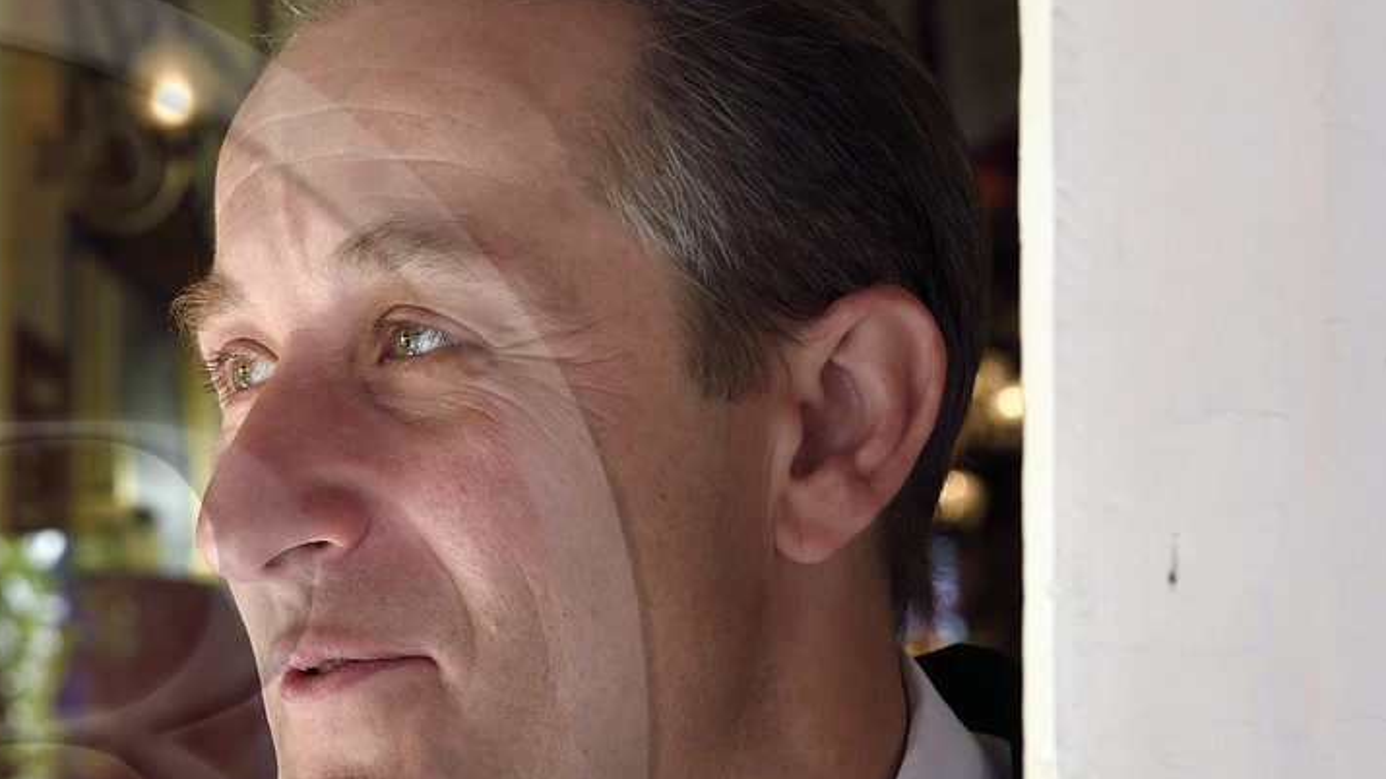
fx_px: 3270
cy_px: 744
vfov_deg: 13.4
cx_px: -153
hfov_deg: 22.5
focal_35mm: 89
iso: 200
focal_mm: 38
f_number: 5.6
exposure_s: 1/80
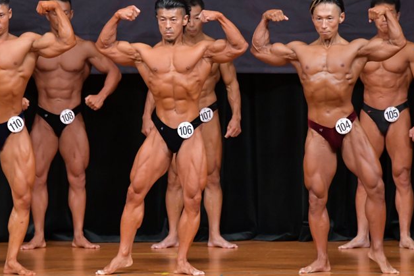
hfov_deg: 5.9
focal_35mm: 351
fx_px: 4035
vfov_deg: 3.9
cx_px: 204
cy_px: 138
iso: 5000
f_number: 5.6
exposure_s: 1/400
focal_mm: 190
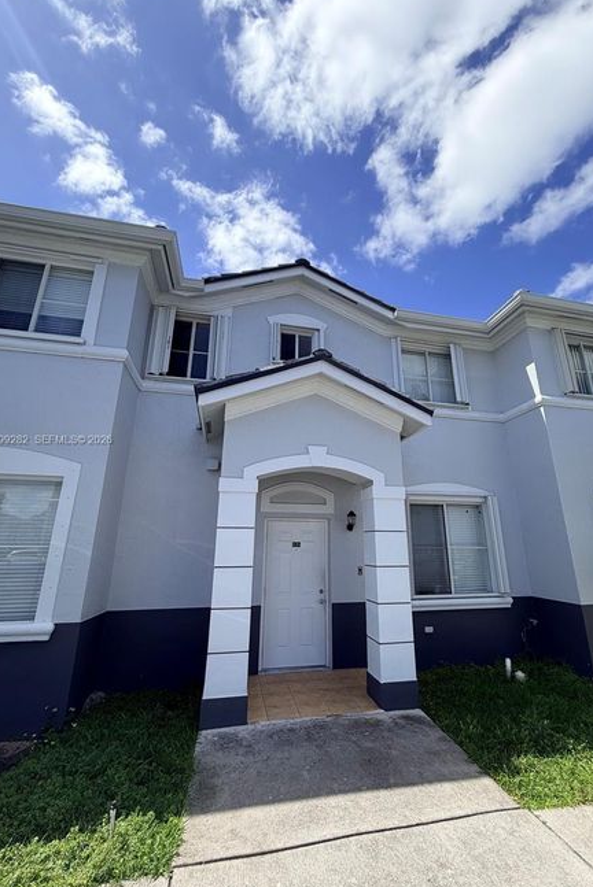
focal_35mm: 15
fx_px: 370
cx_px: 314
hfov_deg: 77.3
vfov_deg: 100.4
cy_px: 441
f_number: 2.2
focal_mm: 2.22
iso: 20
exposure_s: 1/841
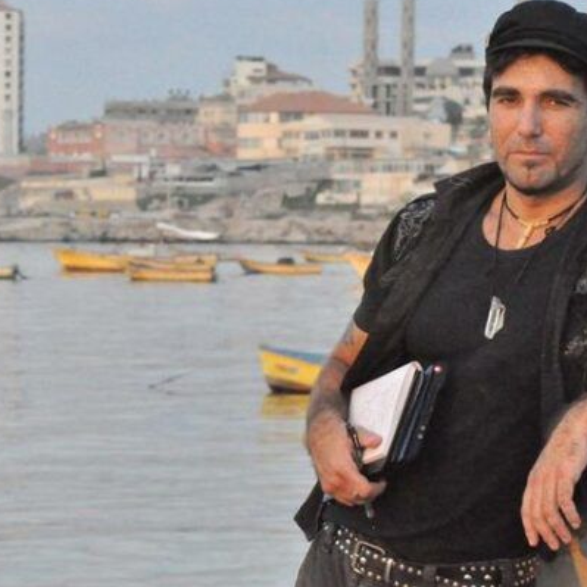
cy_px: 294
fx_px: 3492
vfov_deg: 9.6
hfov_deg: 9.6
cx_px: 281
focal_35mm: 182
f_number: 13
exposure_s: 1/1000
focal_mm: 82
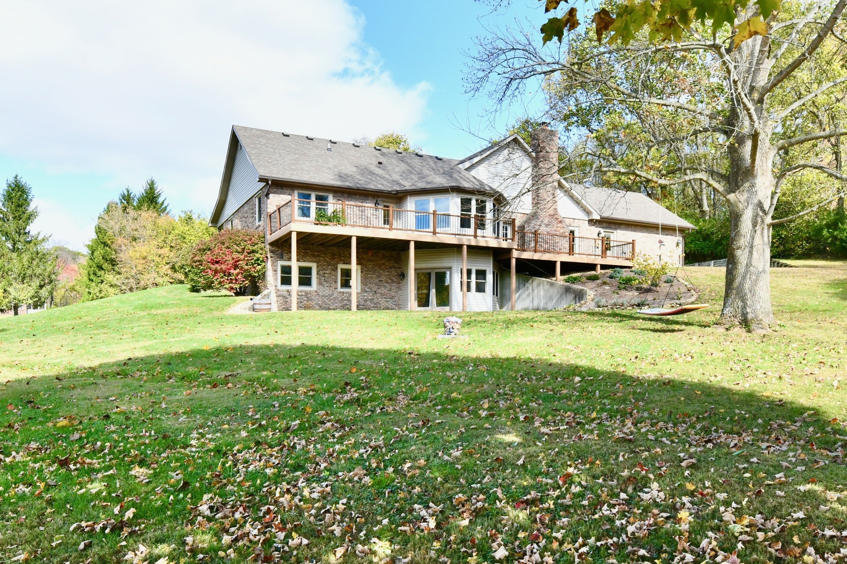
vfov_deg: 77.2
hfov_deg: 100.4
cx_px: 414
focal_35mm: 15
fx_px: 353
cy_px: 263
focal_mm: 14
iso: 640
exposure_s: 1/400
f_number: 10
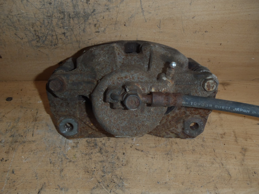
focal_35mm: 38
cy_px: 97
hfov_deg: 49.0
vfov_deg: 37.7
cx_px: 130
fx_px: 284
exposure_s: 1/40
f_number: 4.6
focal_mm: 6.83
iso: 100
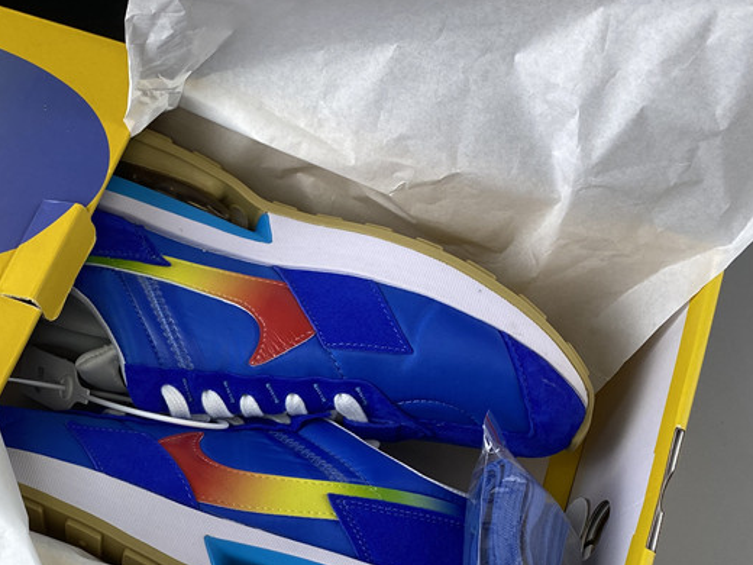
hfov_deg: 35.8
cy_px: 397
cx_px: 71
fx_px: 1088
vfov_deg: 28.8
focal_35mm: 50
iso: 50
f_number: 1.8
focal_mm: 4.25
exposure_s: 1/100
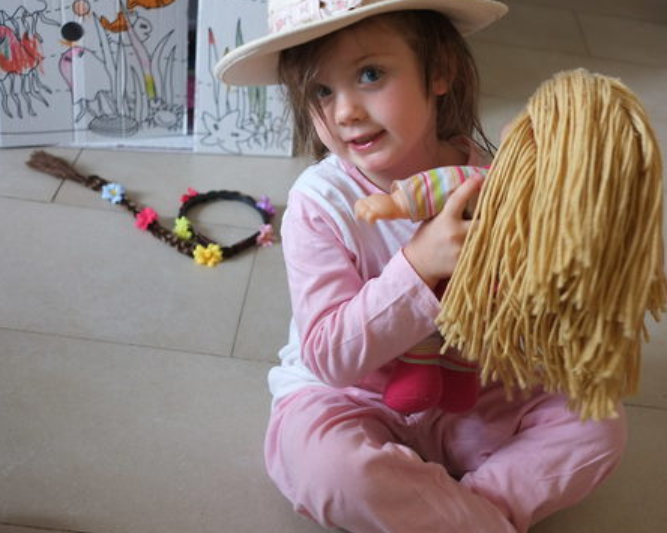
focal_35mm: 52
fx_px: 1026
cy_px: 248
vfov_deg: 29.1
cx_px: 422
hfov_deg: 35.8
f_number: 2.8
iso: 800
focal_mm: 27
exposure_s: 1/105
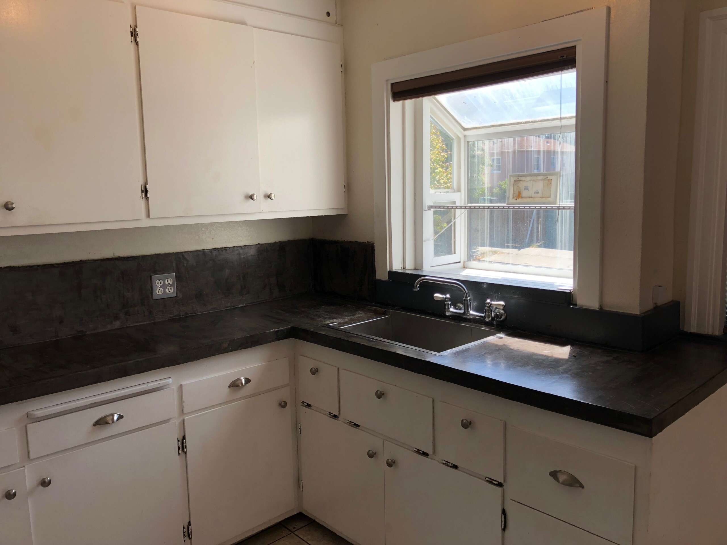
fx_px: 588
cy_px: 272
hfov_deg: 63.4
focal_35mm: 28
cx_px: 364
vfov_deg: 49.7
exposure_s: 1/225
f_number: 1.8
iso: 20
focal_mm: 3.99
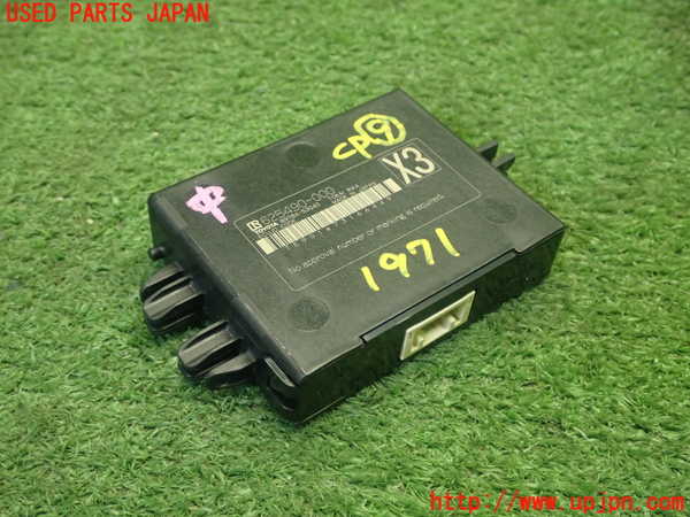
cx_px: 345
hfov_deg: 42.9
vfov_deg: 32.9
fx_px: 877
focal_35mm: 44
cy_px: 258
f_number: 2.9
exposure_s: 1/40
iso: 400
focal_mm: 7.84
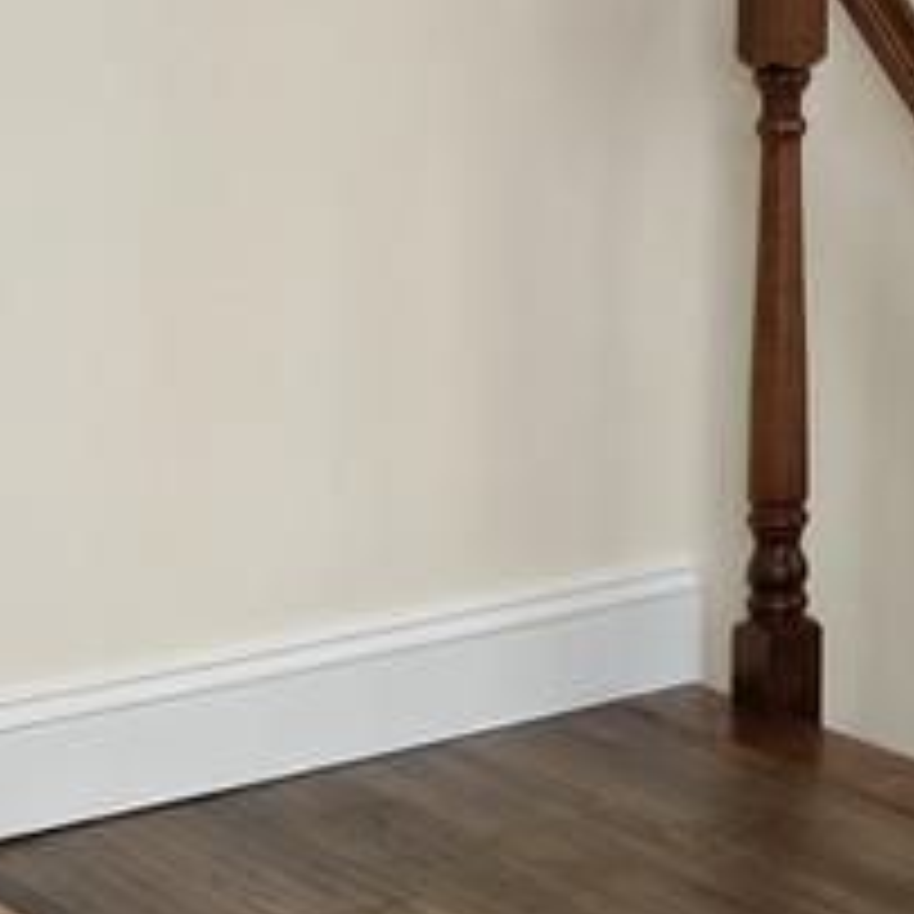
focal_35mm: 120
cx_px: 1724
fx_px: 3585
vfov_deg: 14.3
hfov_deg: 13.0
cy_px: -32
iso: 400
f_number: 9
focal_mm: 14
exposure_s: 1/15
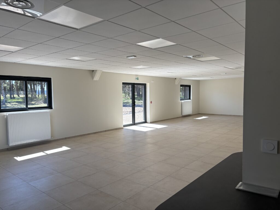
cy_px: 105
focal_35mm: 26
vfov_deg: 53.1
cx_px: 140
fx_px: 210
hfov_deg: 67.3
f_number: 1.6
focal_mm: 5.96
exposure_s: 1/361
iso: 50
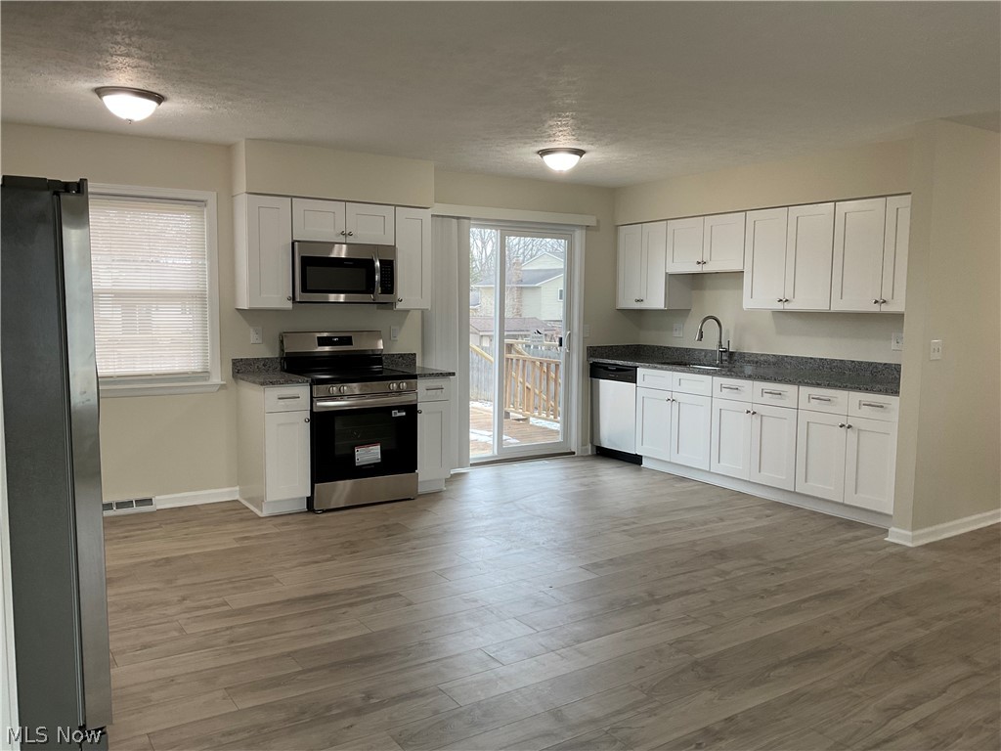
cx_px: 500
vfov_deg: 48.2
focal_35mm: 29
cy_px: 376
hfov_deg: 61.7
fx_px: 839
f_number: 1.8
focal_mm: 3
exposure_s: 1/120
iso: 64
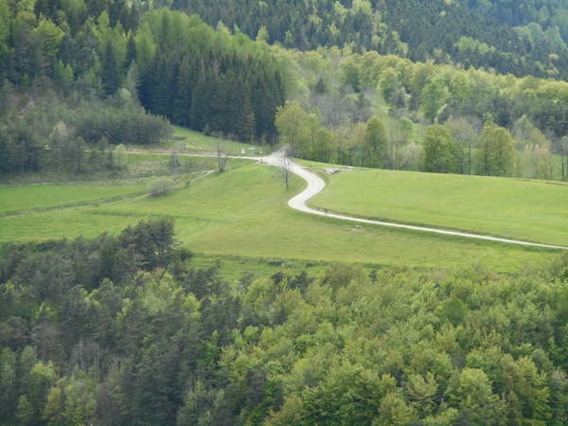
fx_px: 3282
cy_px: 213
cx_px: 284
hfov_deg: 9.9
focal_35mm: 200
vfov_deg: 7.4
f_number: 6.6
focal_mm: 36
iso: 100
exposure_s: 1/60
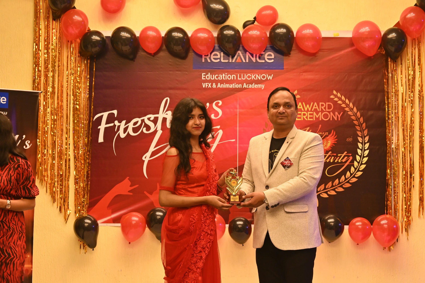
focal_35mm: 75
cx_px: 212
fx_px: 885
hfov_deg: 27.0
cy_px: 142
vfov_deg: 18.2
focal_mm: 50
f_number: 6.3
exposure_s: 1/50
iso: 800
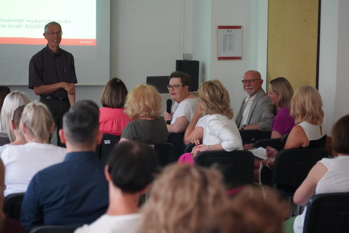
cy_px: 116
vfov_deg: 13.0
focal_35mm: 105
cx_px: 174
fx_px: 1018
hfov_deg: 19.5
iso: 8000
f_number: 4
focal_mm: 105
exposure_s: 1/160
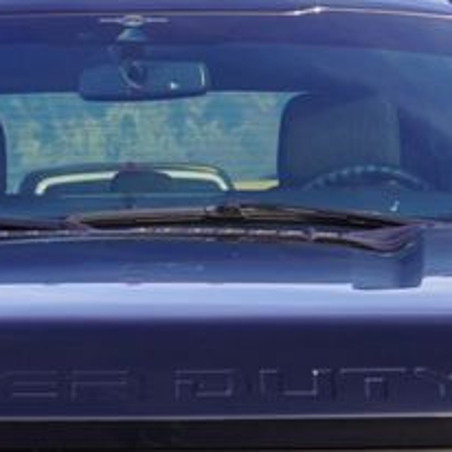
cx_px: 83
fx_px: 2438
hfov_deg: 10.6
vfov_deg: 10.3
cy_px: 625
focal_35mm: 165
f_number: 5.6
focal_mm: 26
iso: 100
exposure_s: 1/100
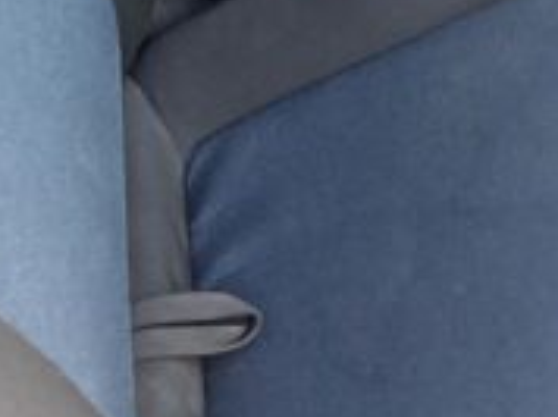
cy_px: -464
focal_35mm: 117
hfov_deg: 16.3
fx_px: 1883
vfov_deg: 11.2
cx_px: 618
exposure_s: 1/122
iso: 80
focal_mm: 5.1
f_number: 1.6
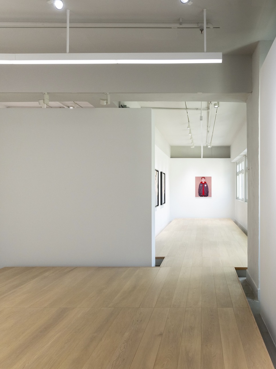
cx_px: 211
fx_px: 295
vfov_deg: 63.9
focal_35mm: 28
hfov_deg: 48.0
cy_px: 192
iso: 800
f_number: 5.6
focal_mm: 18.5
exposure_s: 1/80
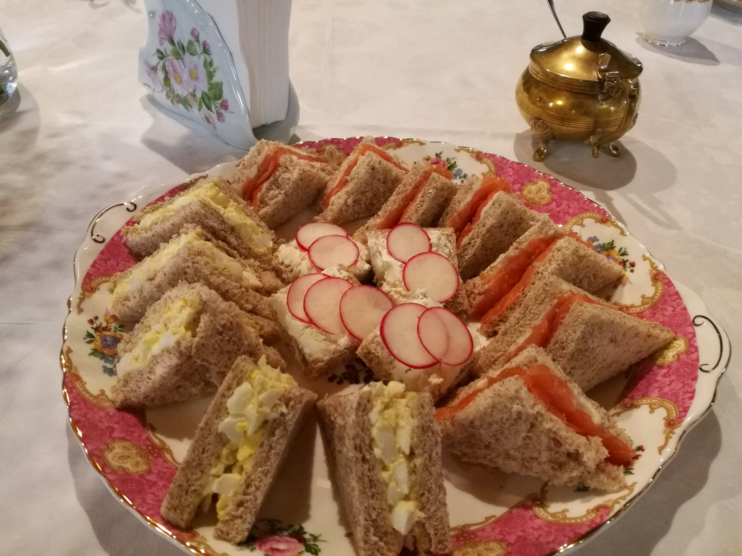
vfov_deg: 51.4
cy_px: 278
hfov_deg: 65.3
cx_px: 371
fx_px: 579
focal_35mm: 27
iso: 500
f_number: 2.2
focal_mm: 4.5
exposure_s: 1/25
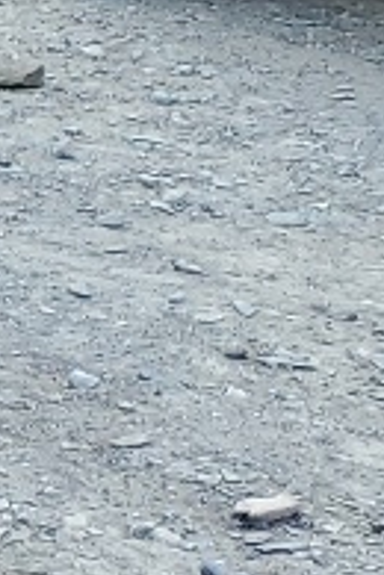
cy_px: 280
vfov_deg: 9.3
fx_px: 3552
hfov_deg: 4.9
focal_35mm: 222
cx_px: -1669
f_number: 1.5
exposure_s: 1/909
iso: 50
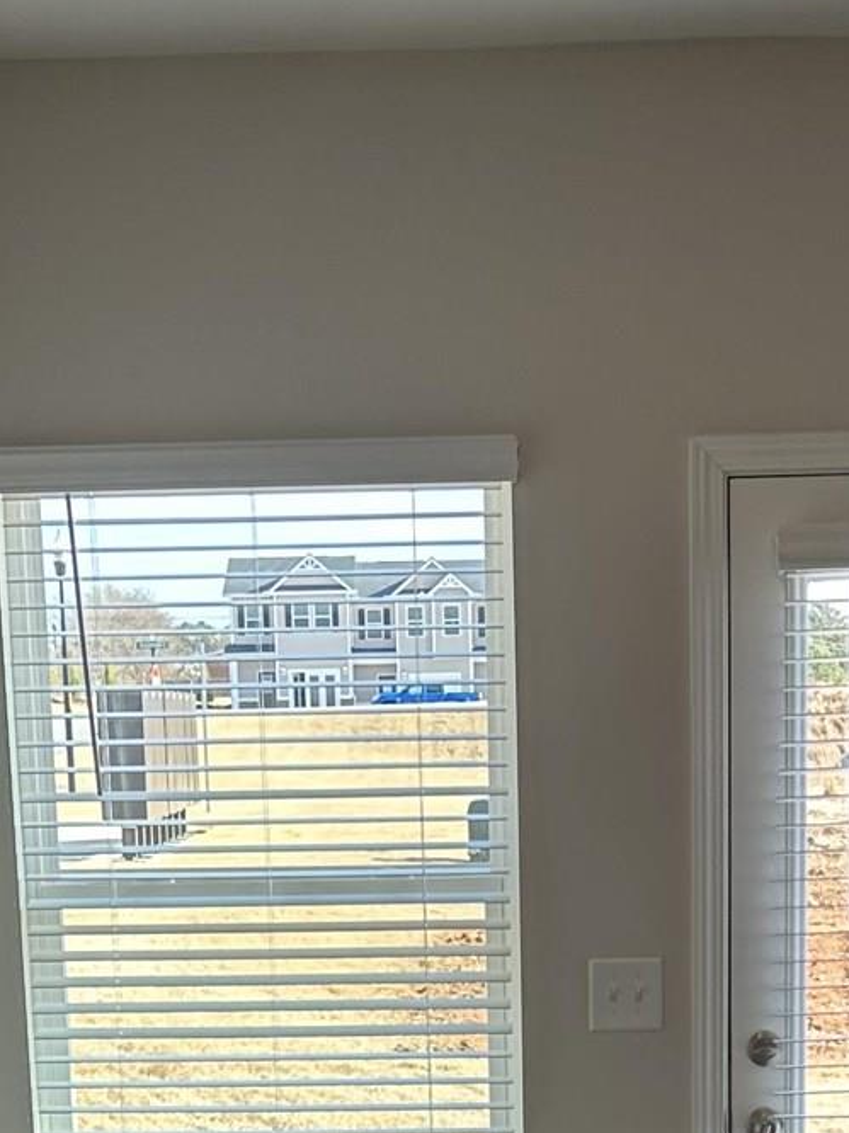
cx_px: 476
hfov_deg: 16.4
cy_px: 1400
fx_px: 2945
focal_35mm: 90
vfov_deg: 20.2
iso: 50
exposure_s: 1/211
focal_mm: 5.7
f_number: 1.5
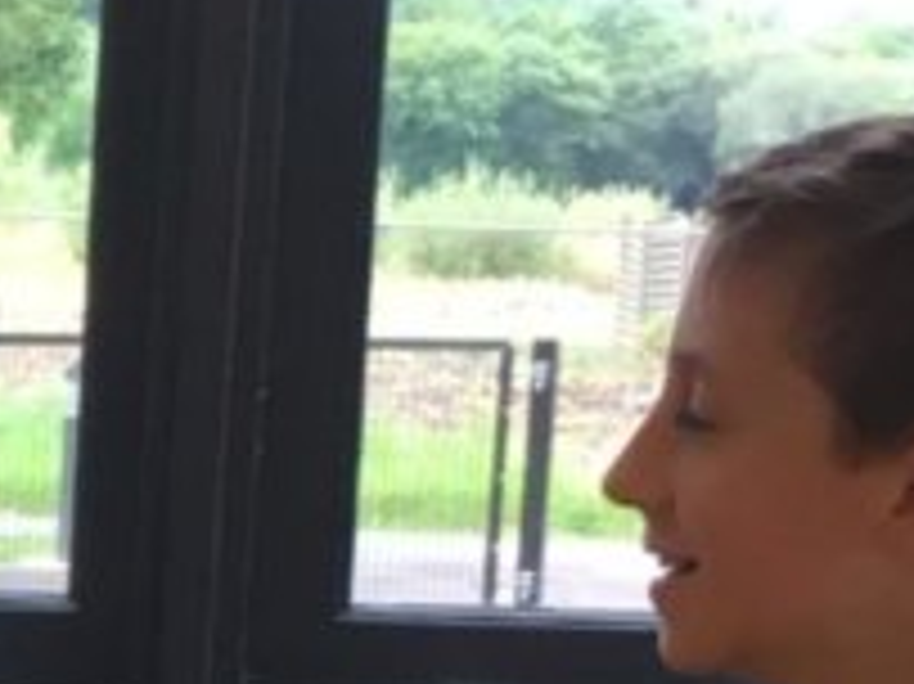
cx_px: -1157
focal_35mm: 206
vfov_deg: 7.0
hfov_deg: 8.8
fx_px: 5436
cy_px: 1156
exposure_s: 1/33
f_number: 2.2
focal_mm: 4.15
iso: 25
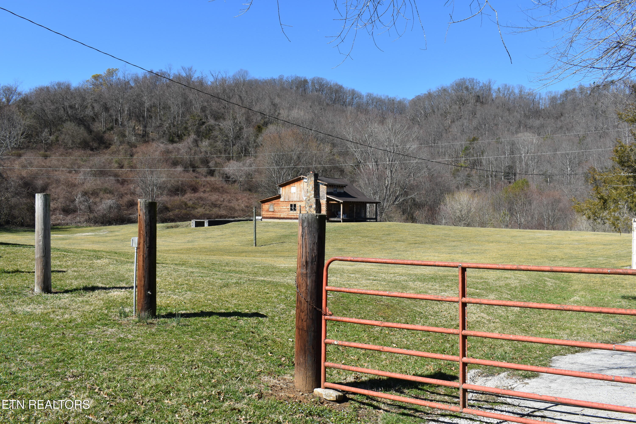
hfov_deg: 59.5
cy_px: 212
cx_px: 318
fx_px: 556
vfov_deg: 41.7
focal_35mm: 32
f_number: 8
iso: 110
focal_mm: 21
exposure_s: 1/250
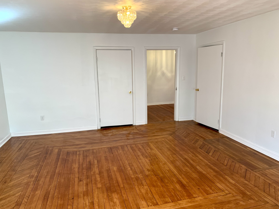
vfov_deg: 53.1
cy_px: 104
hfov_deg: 67.3
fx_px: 210
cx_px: 140
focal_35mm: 26
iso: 80
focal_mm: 4.25
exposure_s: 1/60
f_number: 1.8
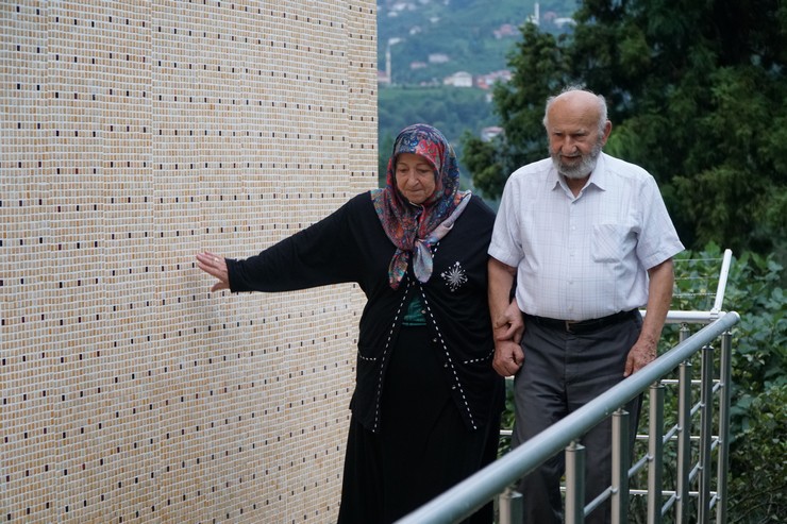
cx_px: 394
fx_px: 1803
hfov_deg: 24.6
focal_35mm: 82
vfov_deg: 16.5
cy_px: 262
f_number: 4
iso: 1250
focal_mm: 55
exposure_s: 1/160
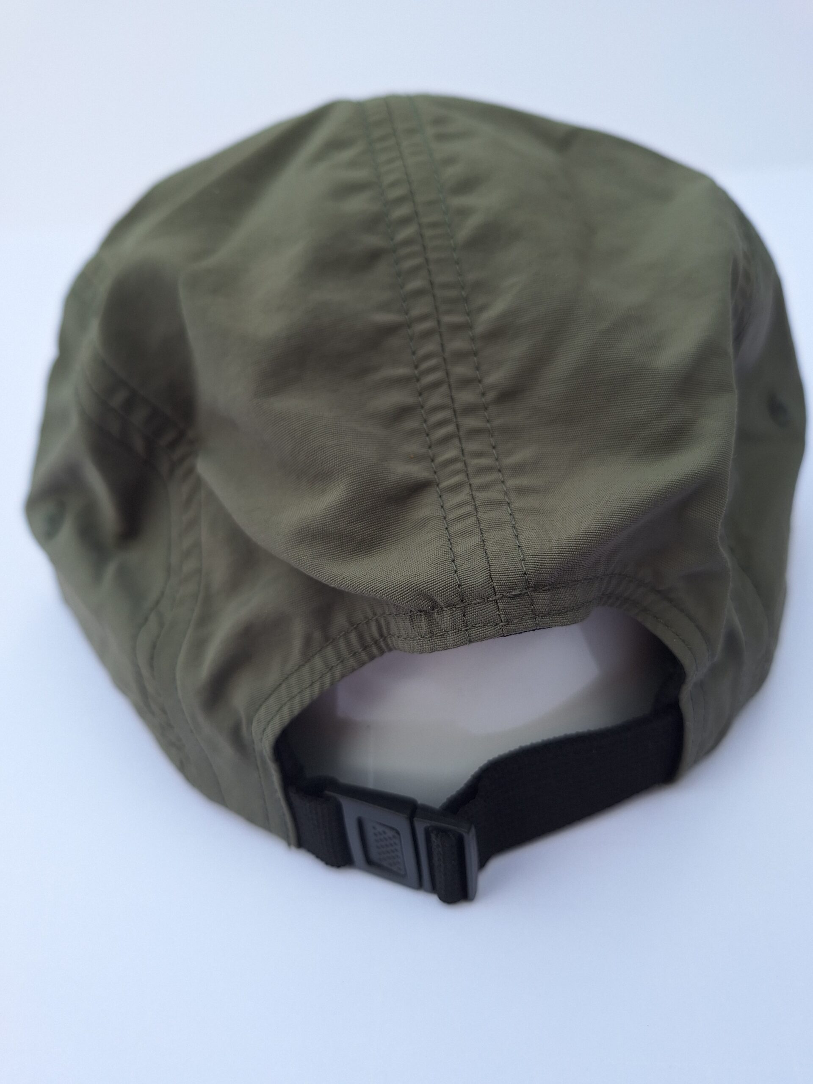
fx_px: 720
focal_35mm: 23
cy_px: 542
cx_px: 406
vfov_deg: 73.9
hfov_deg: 58.9
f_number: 1.8
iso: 40
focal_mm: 5.54
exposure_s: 1/279
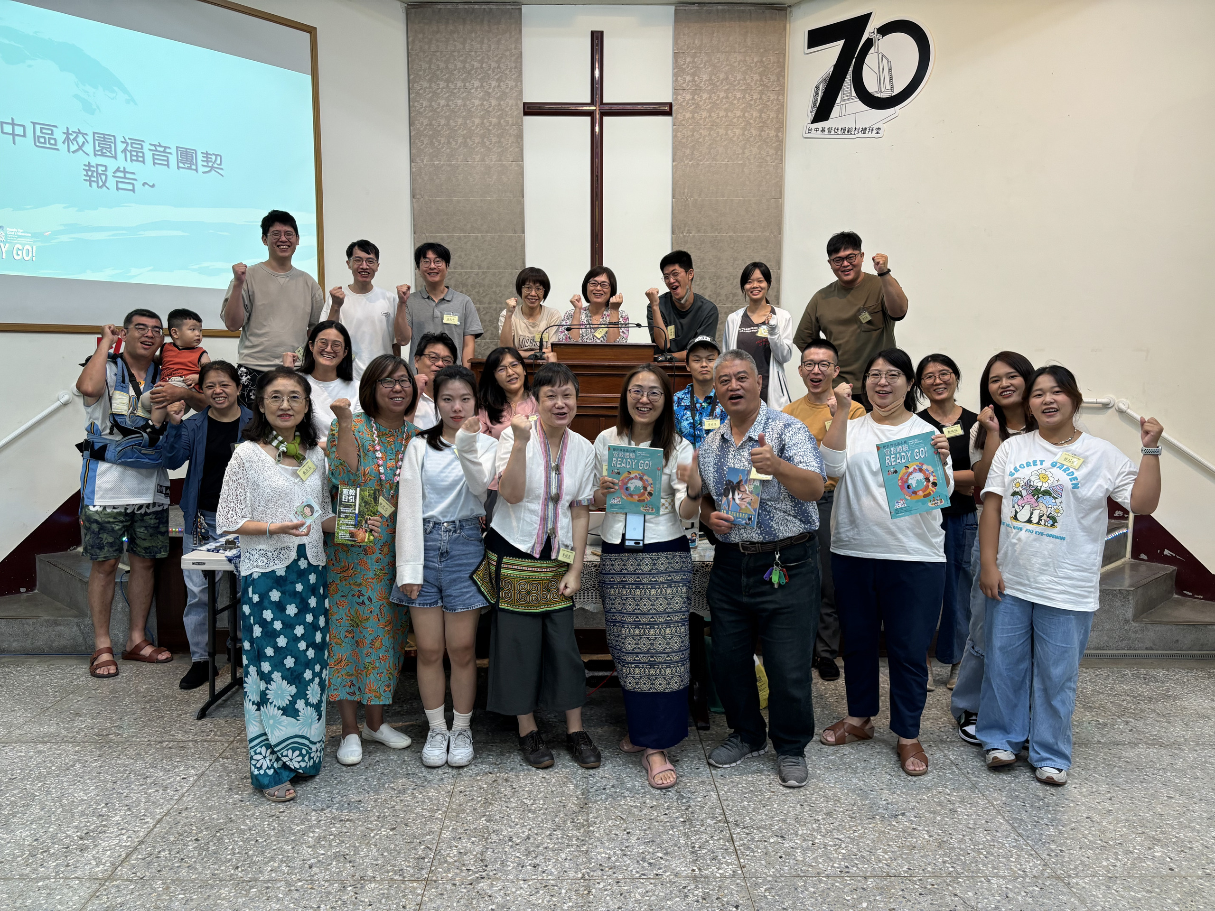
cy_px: 456
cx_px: 608
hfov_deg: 67.3
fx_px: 913
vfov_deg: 53.1
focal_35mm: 26
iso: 125
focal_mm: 5.96
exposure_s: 1/60
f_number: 1.6
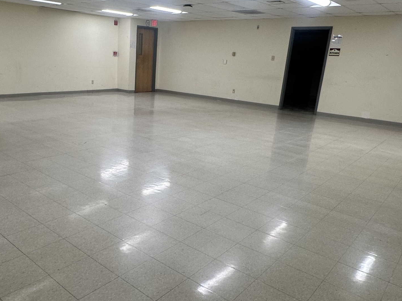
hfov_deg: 59.2
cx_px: 150
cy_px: 160
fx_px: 348
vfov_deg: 46.8
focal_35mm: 30
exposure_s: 1/101
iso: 100
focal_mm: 2.22
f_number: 2.2
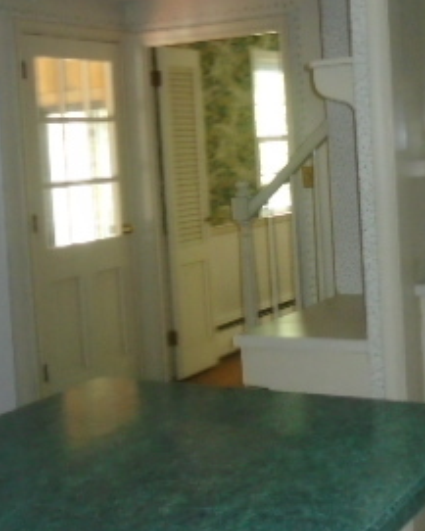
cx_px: 278
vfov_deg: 31.4
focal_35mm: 60
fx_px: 943
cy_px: 212
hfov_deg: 25.3
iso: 400
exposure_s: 1/30
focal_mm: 4.6
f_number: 3.2
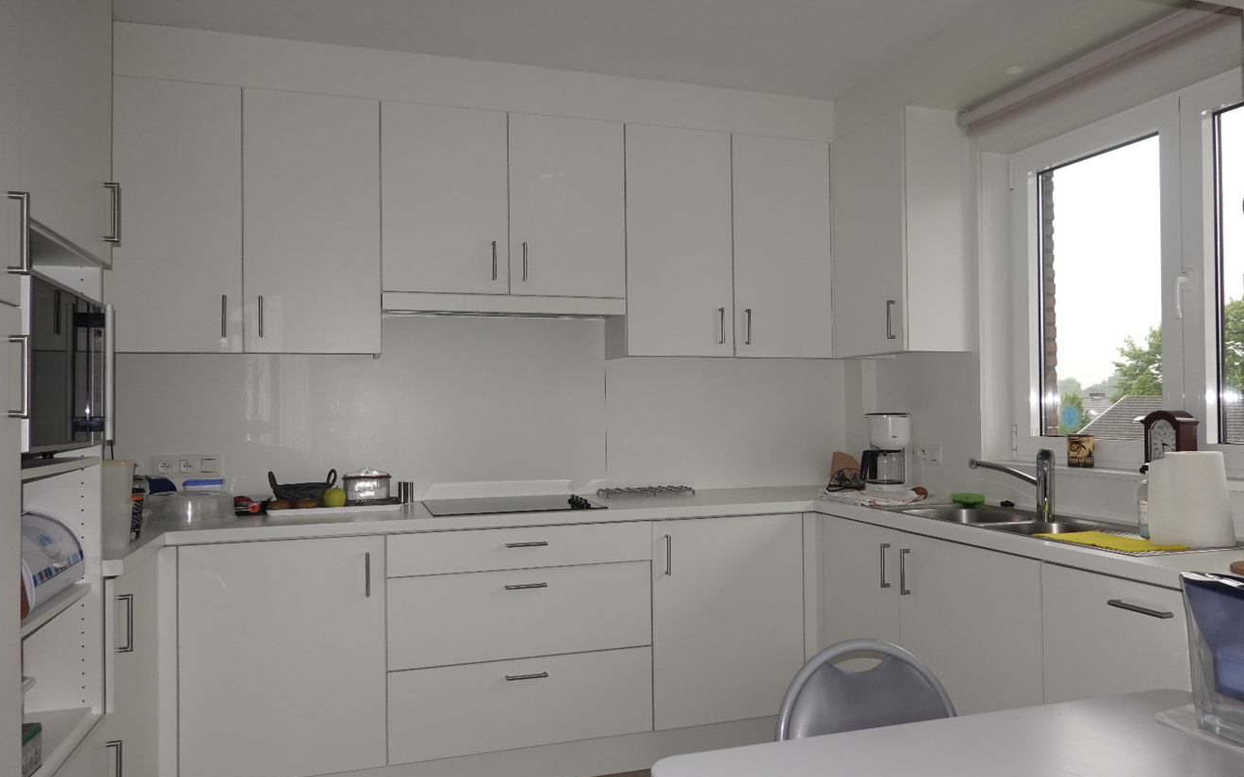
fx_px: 848
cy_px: 409
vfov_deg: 49.3
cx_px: 614
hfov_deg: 72.5
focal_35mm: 25
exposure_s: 1/500
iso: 400
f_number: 2.8
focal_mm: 9
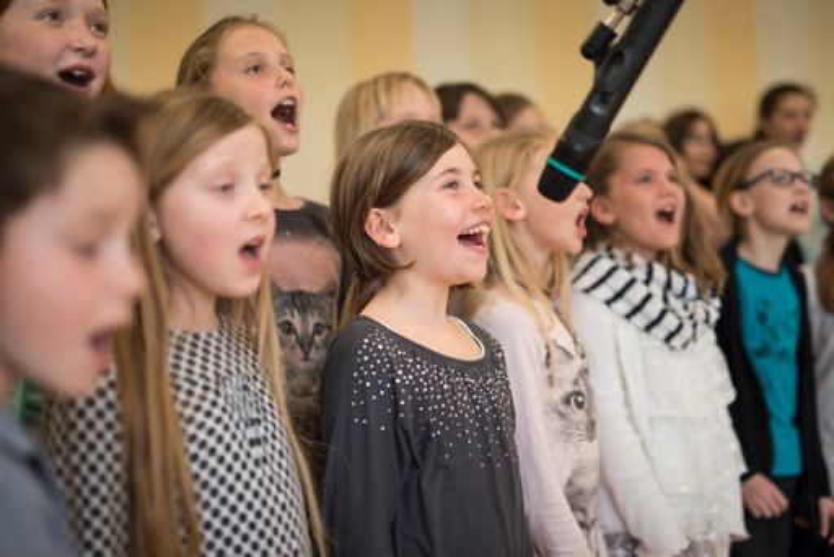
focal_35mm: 50
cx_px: 417
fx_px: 1159
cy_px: 278
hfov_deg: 39.6
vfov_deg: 27.0
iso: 100
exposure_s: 1/125
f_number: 1.4
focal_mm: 50
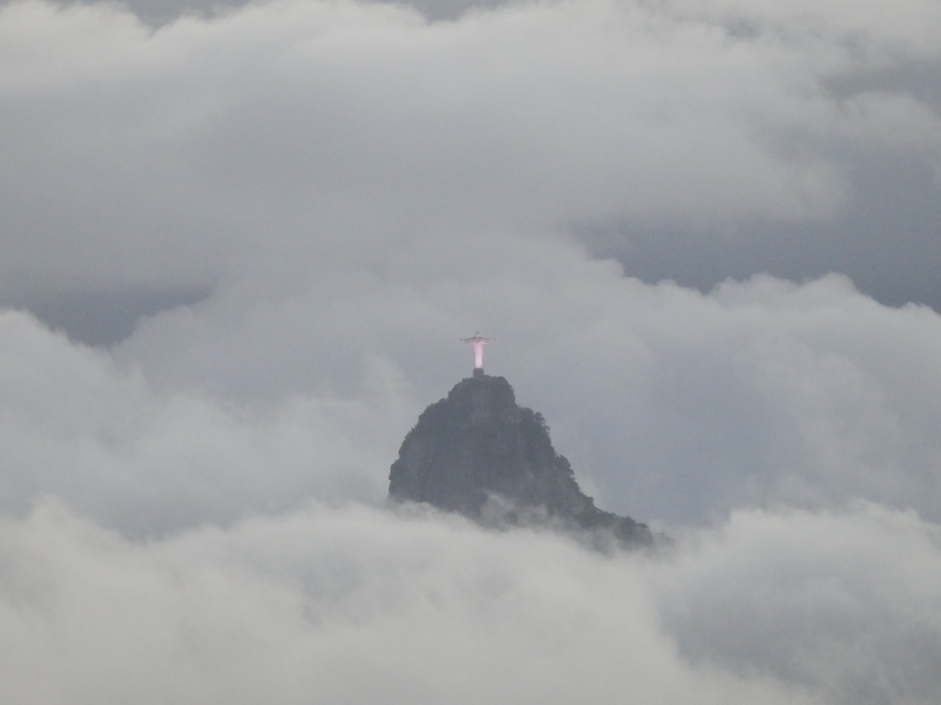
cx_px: 470
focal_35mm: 248
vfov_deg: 6.0
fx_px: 6742
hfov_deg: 8.0
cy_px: 352
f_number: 6.2
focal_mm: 44.4
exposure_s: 1/30
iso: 800
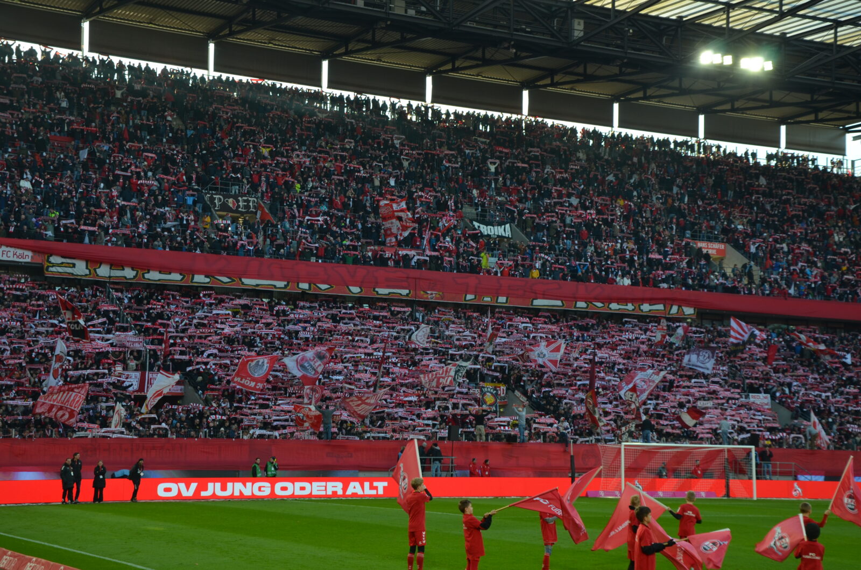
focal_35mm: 60
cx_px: 430
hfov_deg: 33.5
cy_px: 285
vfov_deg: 22.5
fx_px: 1432
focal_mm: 40
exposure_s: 1/160
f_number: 6.3
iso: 200
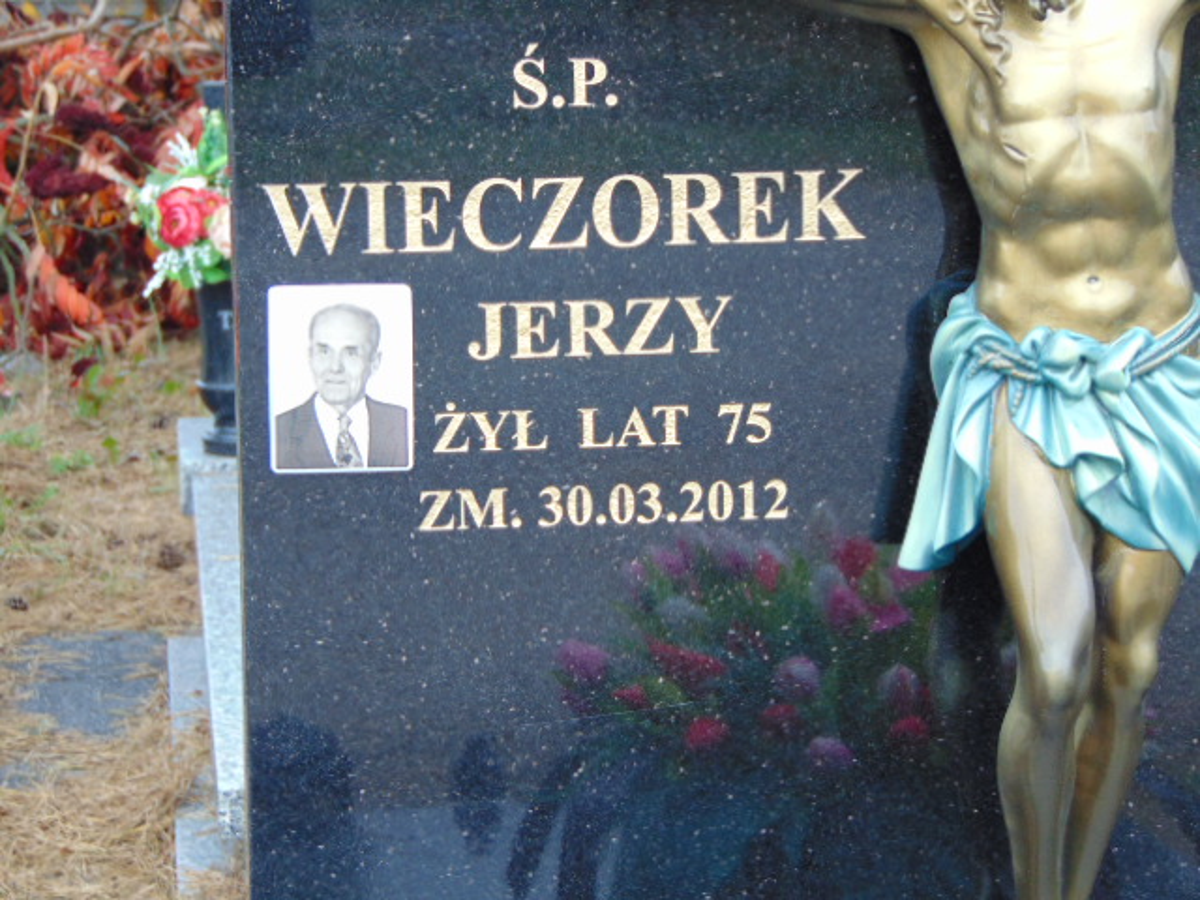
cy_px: 450
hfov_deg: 14.8
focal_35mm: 133
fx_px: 4611
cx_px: 600
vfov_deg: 11.1
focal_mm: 23.9
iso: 100
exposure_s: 1/30
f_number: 4
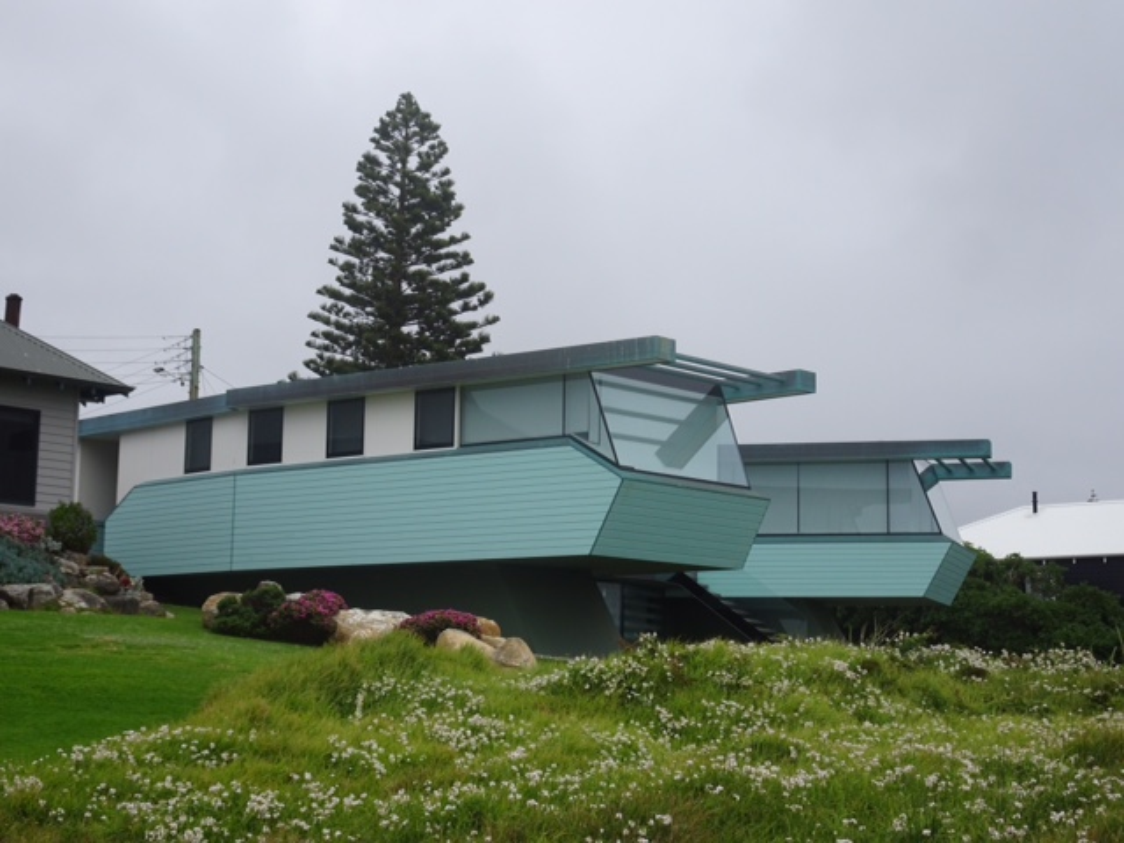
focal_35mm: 56
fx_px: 1818
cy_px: 422
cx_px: 562
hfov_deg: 34.3
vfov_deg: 26.1
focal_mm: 9.52
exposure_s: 1/500
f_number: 4.5
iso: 80
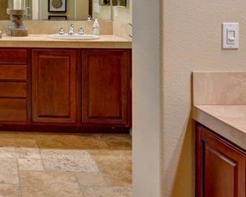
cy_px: -4
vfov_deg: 29.8
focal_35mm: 47
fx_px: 342
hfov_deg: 32.5
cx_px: -50
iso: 100
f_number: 13
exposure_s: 1/1.67
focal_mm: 16
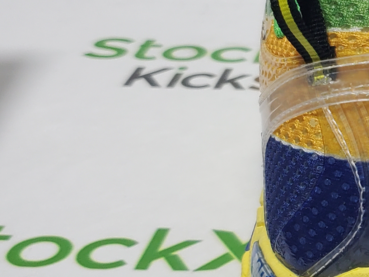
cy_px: 80
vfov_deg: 14.5
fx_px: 1087
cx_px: 559
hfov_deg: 17.3
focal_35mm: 102
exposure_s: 1/511
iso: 50
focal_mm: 4.3
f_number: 1.5
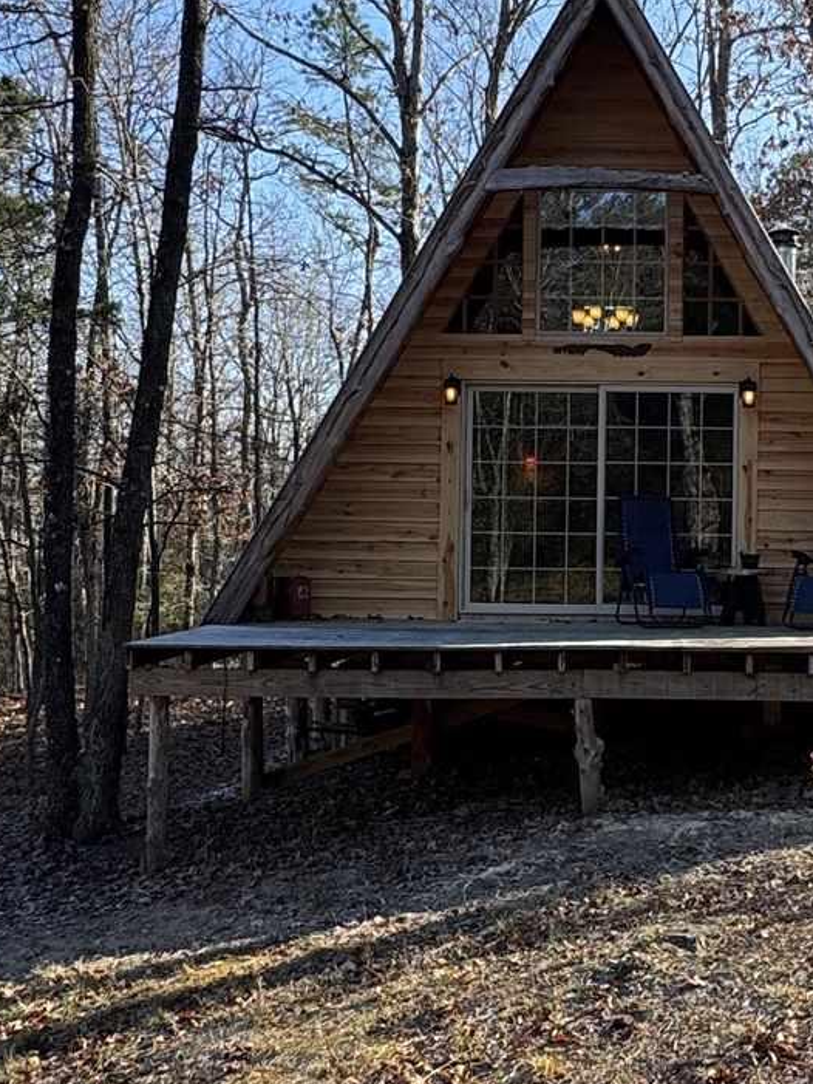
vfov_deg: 41.2
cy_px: 540
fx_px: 1440
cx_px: 597
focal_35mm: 46
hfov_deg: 31.0
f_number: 2.2
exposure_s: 1/443
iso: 40
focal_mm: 2.22
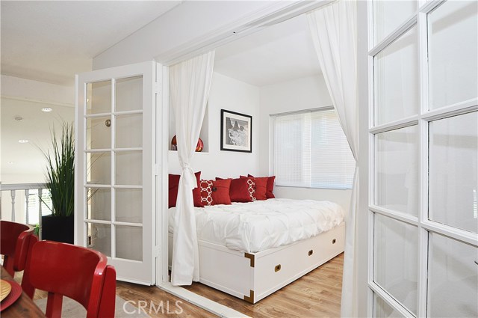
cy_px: 159
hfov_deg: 81.3
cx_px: 239
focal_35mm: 21
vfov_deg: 59.4
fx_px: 278
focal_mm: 14
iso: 320
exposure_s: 1/15
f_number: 8
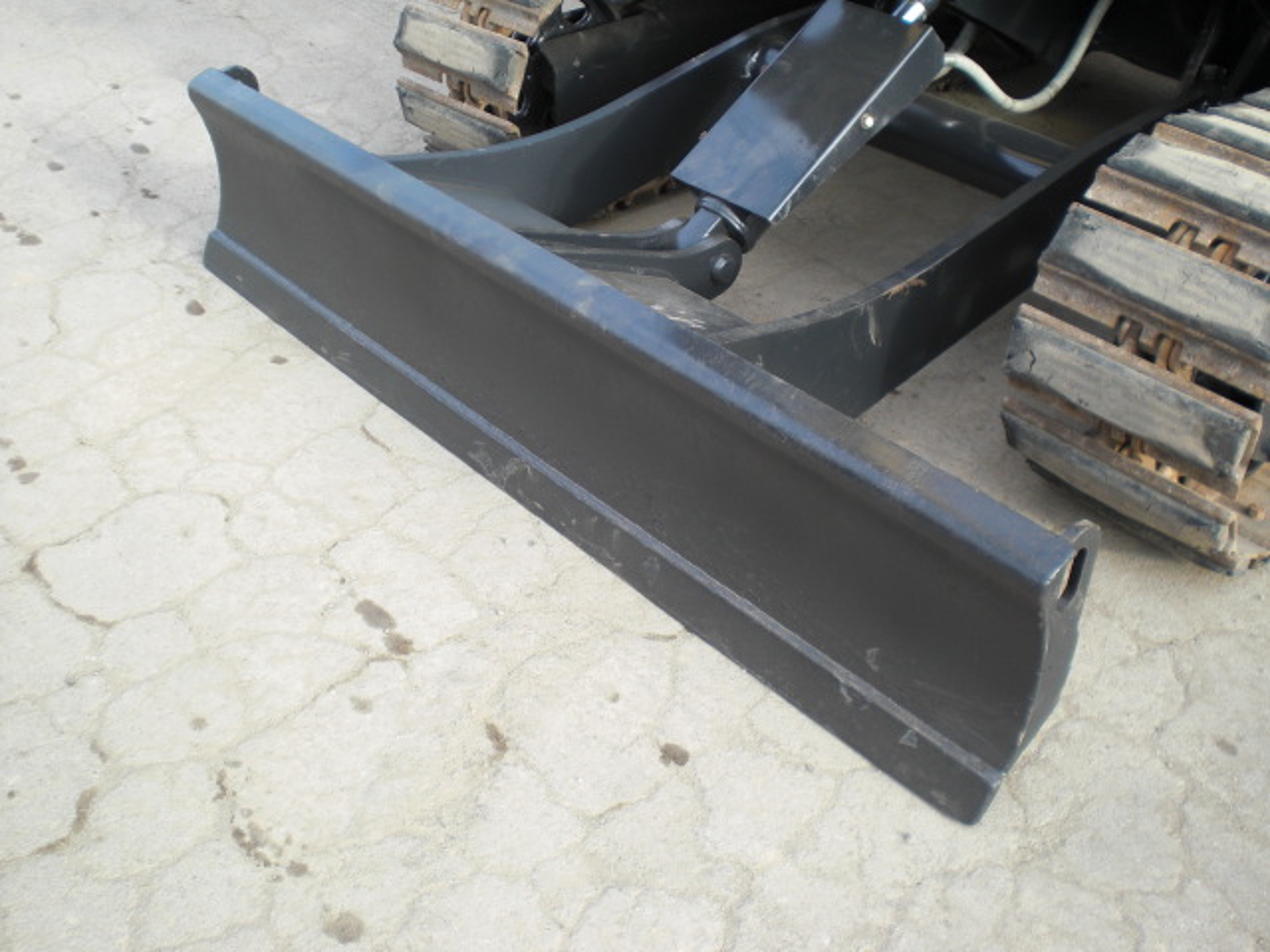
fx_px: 1394
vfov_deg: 37.7
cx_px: 635
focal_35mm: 38
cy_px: 476
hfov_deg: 49.0
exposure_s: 1/125
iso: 64
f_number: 3.1
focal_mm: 6.3
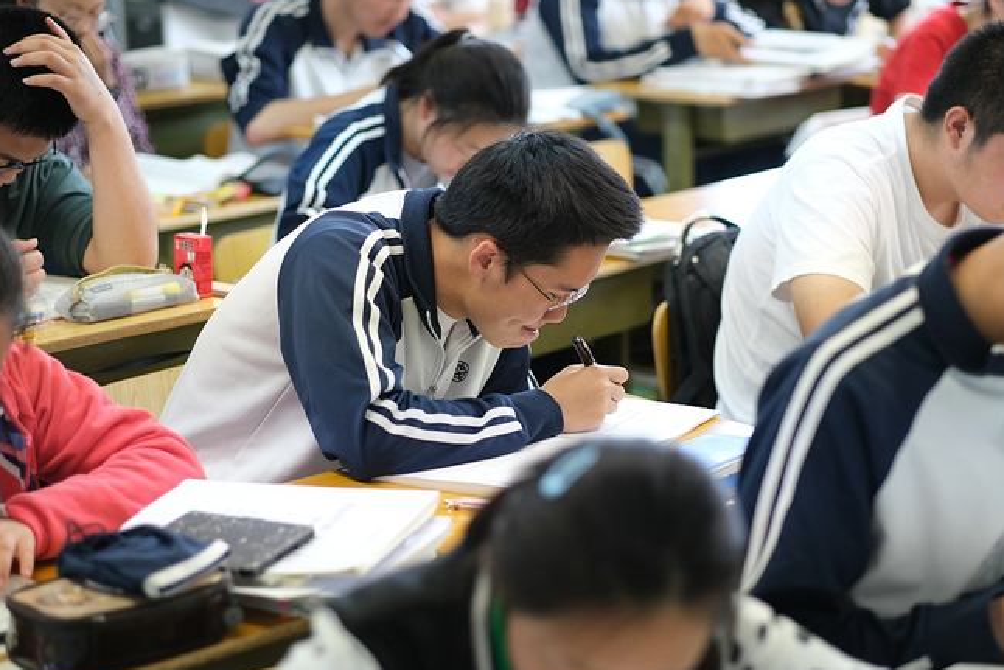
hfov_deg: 22.4
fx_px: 2538
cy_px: 352
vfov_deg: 15.0
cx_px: 518
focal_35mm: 91
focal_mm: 56
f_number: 1.6
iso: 800
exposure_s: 1/170
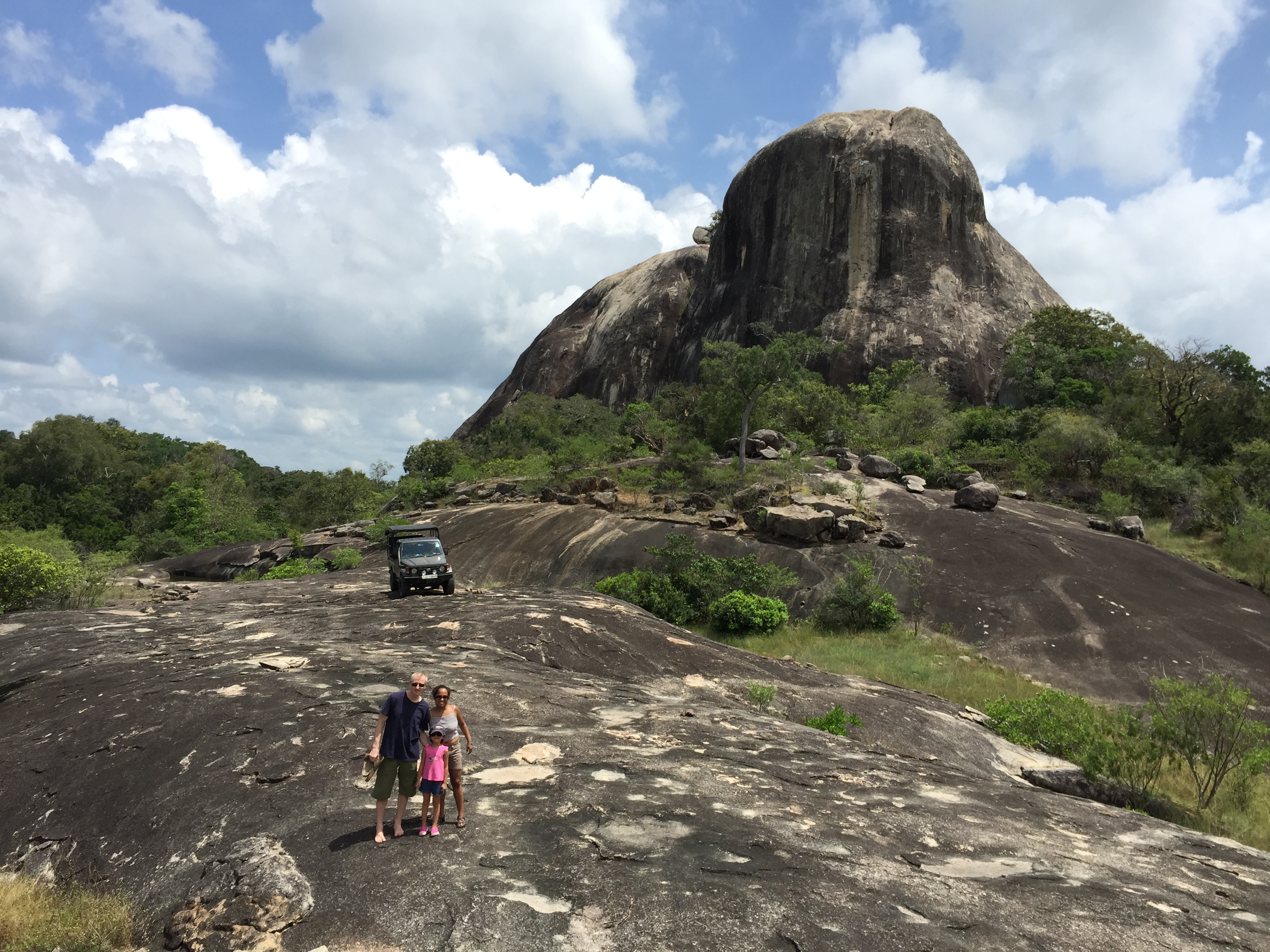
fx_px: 1064
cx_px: 635
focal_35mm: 29
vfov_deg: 48.2
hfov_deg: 61.7
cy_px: 476
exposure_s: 1/1883
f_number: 2.2
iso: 32
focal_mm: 4.15
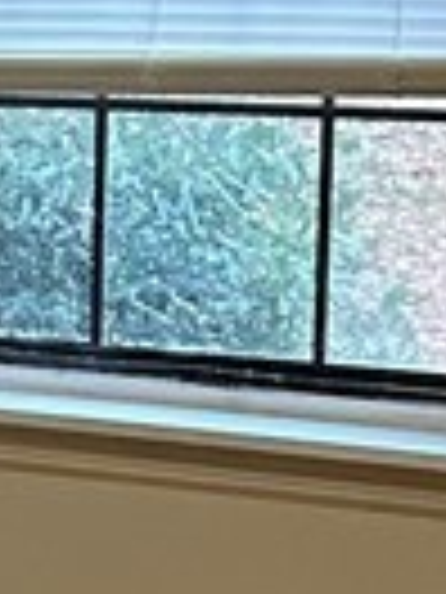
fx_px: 3453
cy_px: 432
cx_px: -734
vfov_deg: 9.8
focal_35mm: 201
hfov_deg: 6.9
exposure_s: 1/60
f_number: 1.5
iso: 400
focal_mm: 5.7
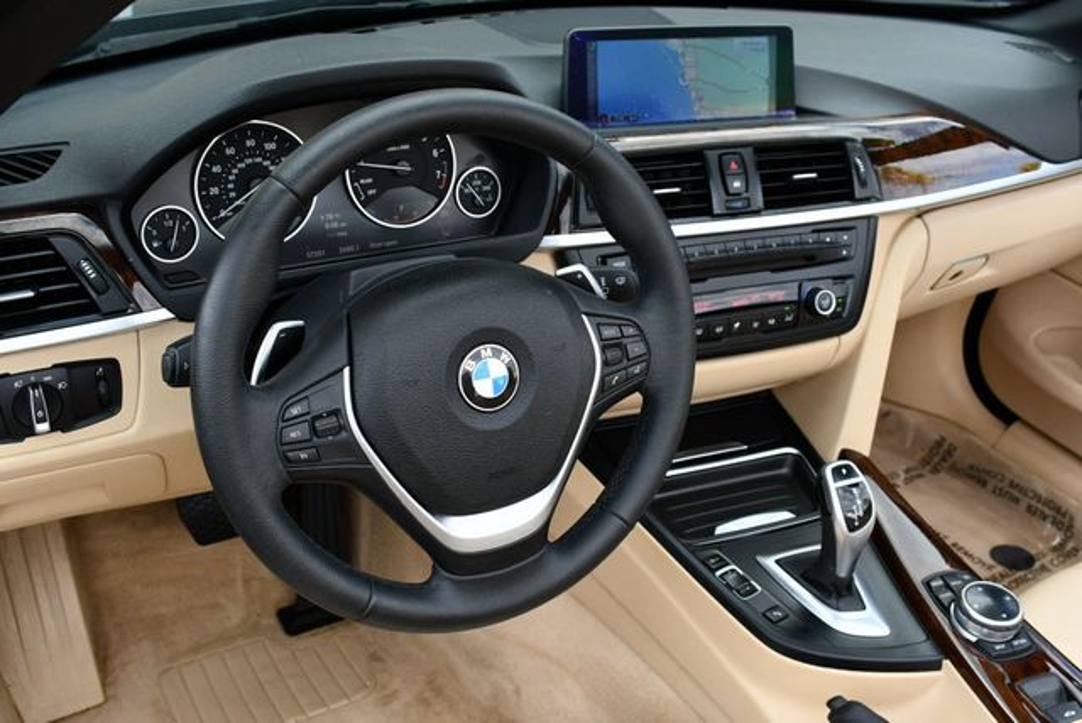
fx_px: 1203
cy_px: 362
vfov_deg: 33.5
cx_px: 541
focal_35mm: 40
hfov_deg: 48.4
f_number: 5.6
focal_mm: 20
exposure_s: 1/250
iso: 400
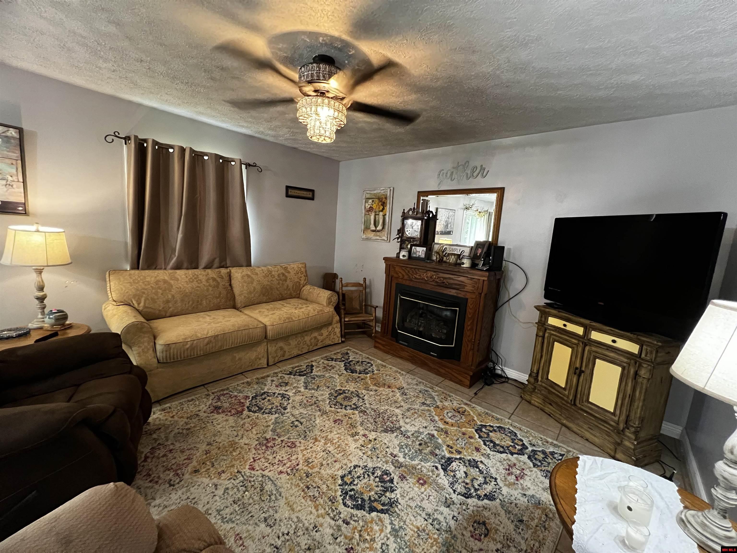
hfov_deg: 106.2
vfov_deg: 89.9
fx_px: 277
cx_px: 368
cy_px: 276
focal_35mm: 13
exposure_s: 1/60
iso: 800
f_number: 1.8
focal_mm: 1.57
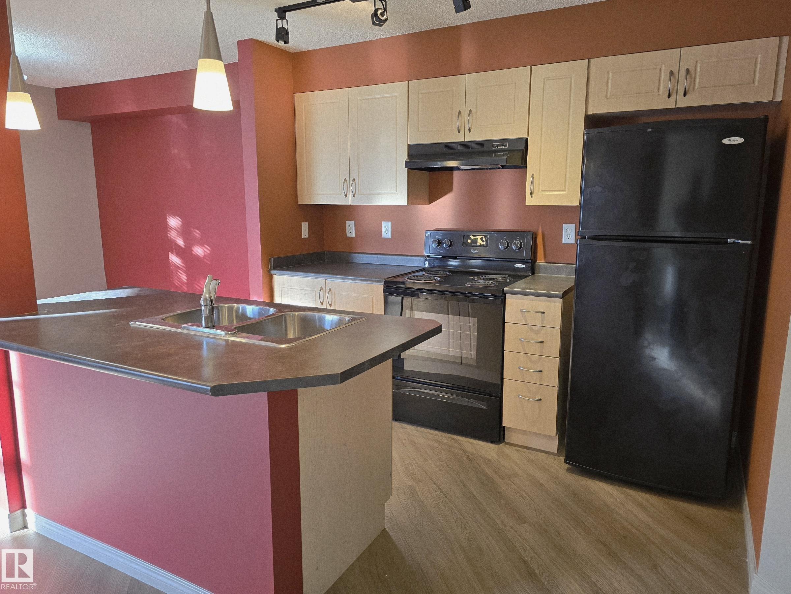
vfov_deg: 58.9
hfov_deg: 73.9
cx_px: 396
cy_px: 297
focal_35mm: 23
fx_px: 526
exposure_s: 1/120
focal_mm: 6.3
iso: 160
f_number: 1.7
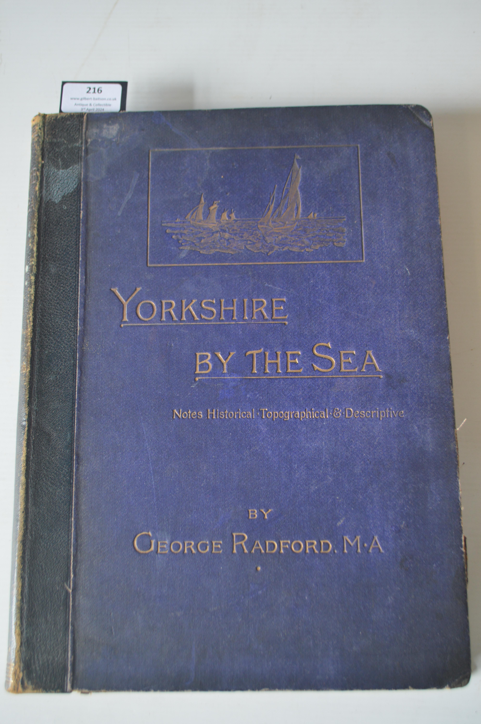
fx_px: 783
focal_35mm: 39
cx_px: 240
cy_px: 362
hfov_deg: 34.1
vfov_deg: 49.6
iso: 400
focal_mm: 26
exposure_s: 1/30
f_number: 4.2
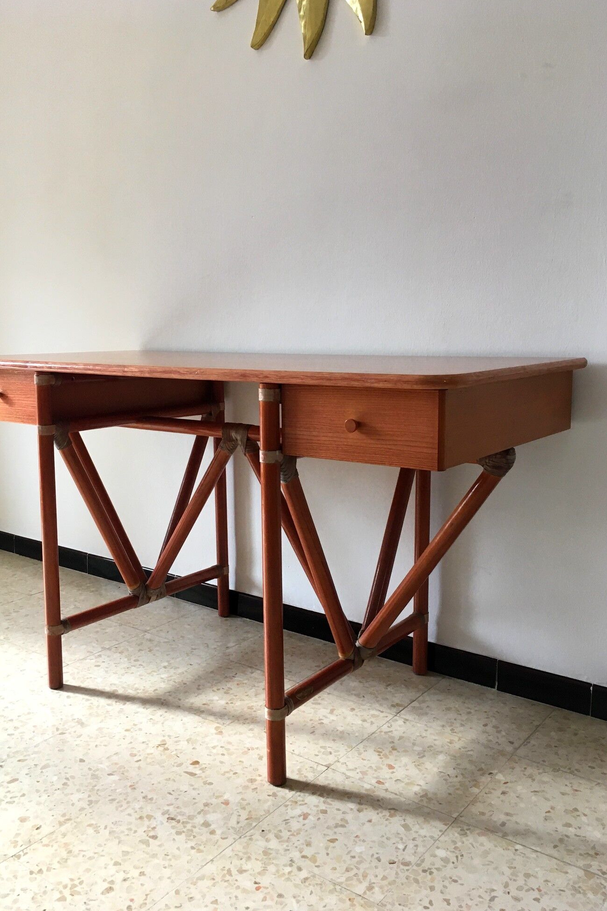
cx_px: 276
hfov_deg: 42.3
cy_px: 444
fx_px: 784
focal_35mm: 31
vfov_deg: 60.3
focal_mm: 4.15
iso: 50
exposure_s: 1/33
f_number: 2.2
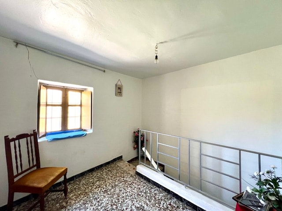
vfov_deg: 89.9
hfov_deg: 106.2
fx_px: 106
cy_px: 106
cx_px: 141
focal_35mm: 13
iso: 80
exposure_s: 1/25
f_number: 1.8
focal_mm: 1.57
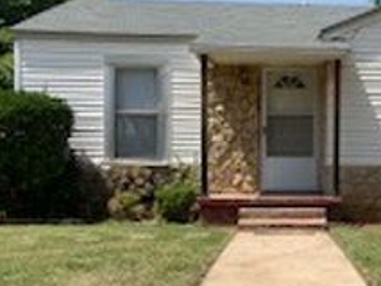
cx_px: 329
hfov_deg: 30.5
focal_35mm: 61
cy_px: 176
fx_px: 672
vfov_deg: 24.0
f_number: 1.8
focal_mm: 4.25
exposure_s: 1/2890
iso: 32
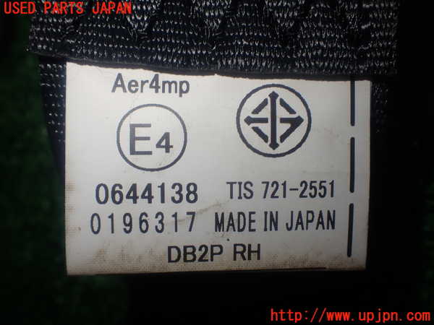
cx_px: 217
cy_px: 162
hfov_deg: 51.4
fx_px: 451
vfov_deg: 39.7
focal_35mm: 36
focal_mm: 6.37
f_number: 3.5
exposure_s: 1/80
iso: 100
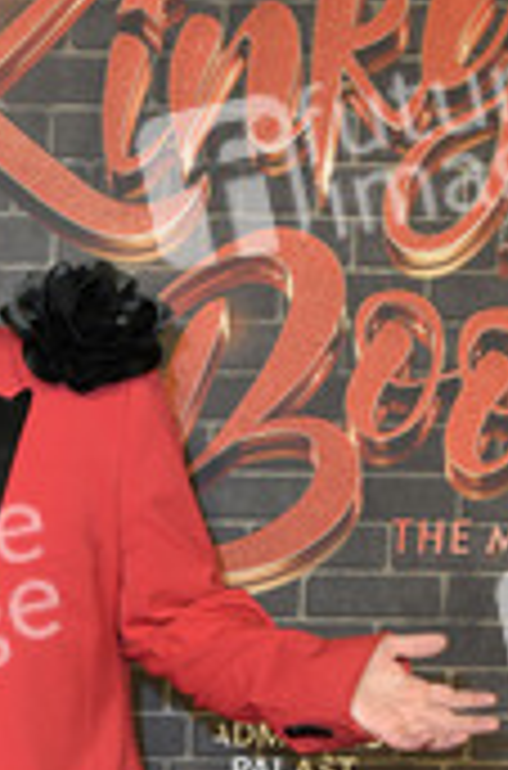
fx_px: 1448
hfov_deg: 19.1
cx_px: -40
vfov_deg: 27.3
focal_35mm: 68
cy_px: 838
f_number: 7.1
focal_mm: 29
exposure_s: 1/250
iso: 1600
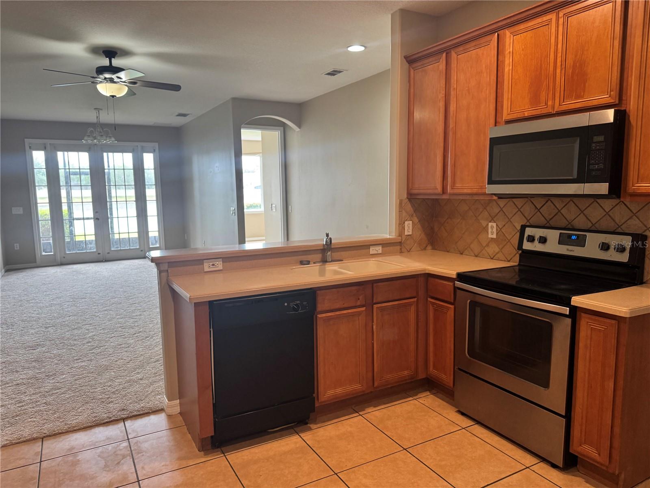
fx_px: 451
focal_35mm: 24
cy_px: 244
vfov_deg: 56.8
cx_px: 325
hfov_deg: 71.6
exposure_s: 1/120
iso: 200
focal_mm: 6.76
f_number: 1.78
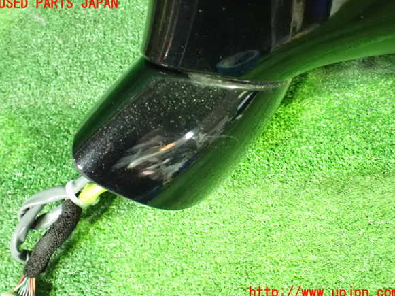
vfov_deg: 45.4
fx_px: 354
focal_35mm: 31
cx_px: 199
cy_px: 148
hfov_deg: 58.4
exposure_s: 1/25
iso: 1600
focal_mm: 5.4
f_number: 2.3
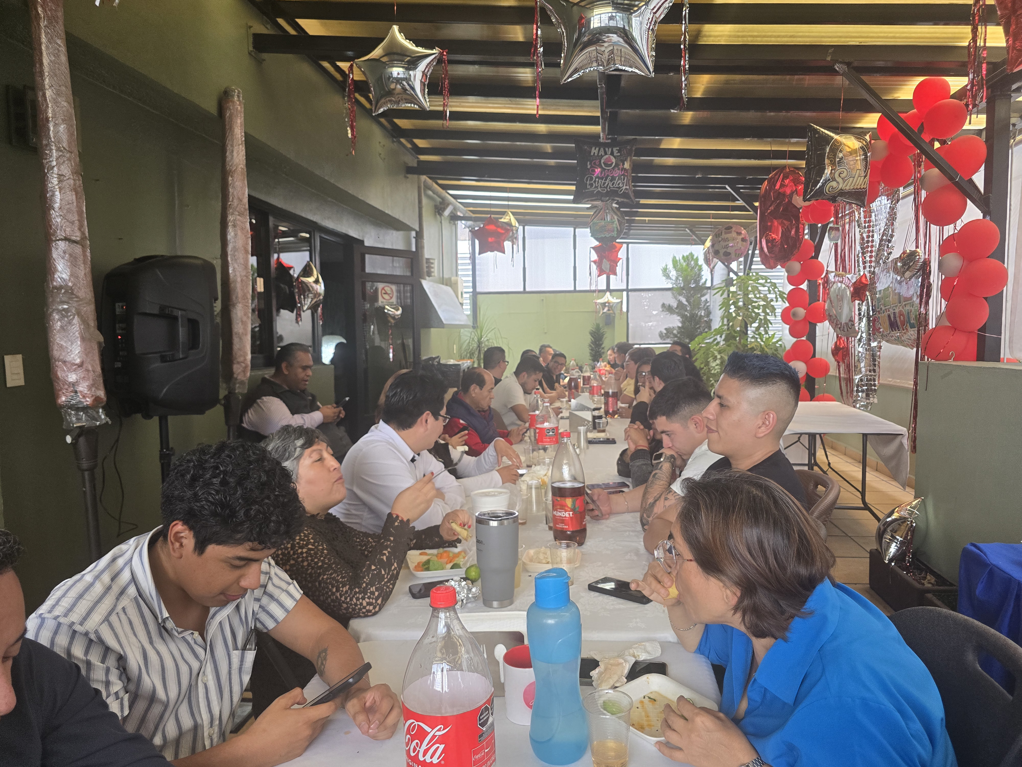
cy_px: 384
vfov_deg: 58.9
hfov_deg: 73.9
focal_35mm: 23
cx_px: 511
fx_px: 679
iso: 200
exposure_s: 1/180
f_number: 1.7
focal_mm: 6.3
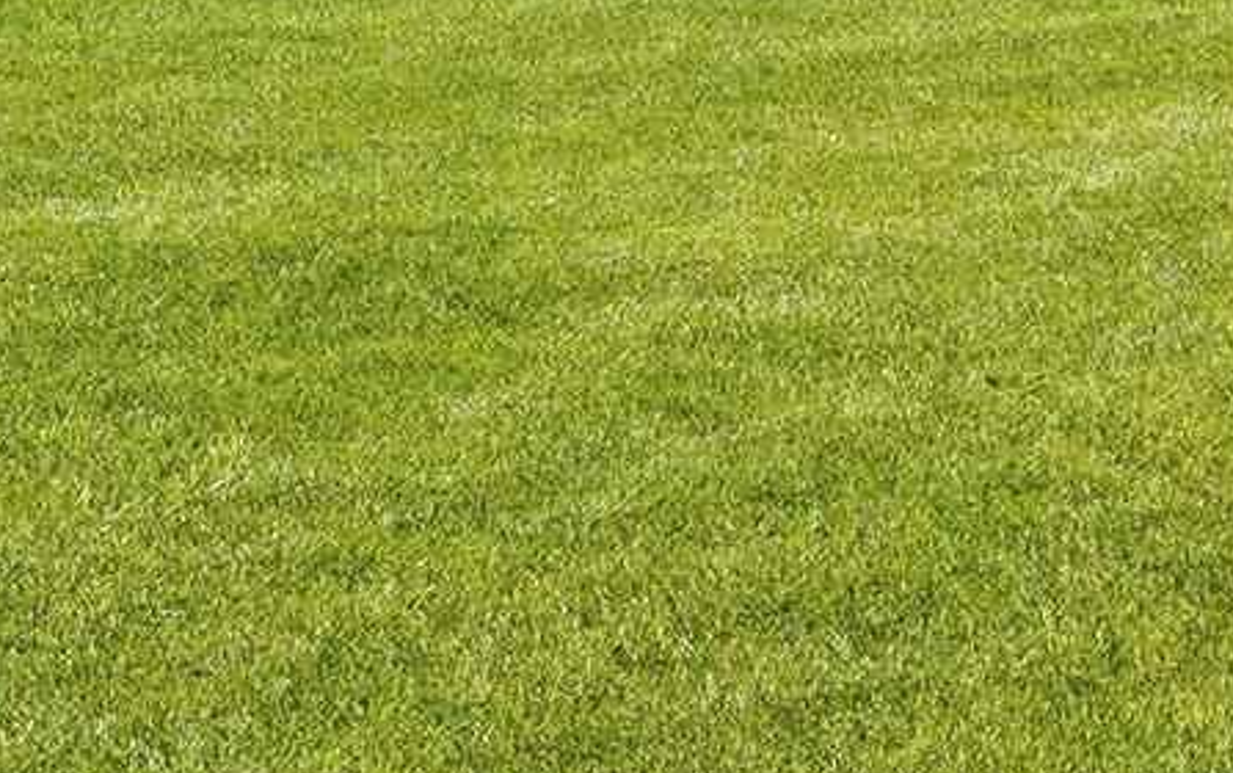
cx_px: 1266
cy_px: -911
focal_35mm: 112
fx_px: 3766
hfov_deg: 18.1
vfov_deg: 10.5
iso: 100
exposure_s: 1/125
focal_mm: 16
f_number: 9
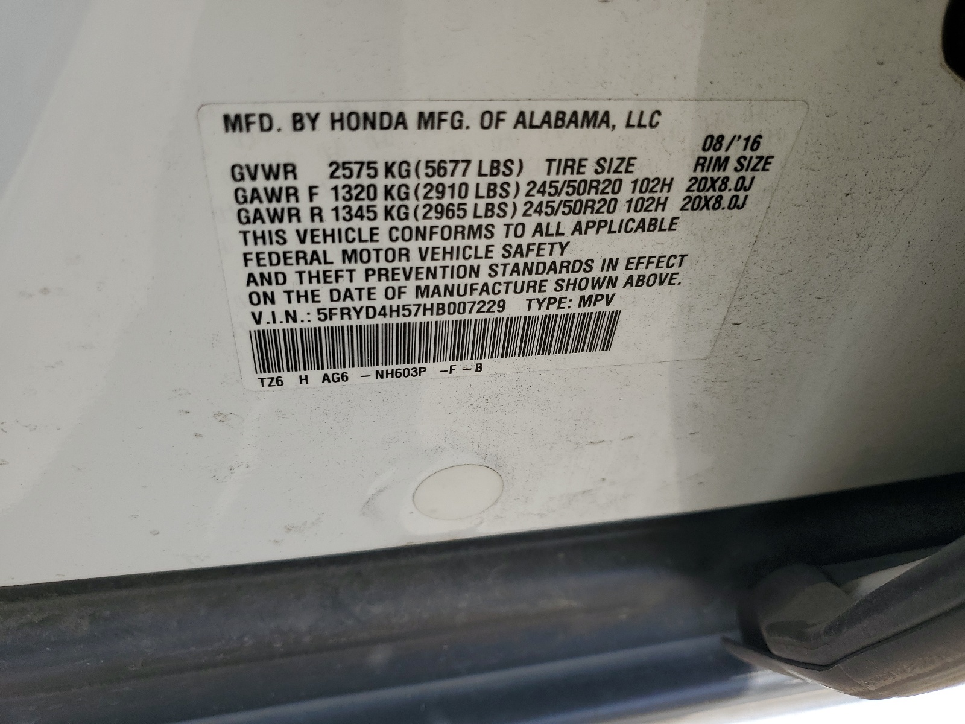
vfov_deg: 53.1
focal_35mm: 26
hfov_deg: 67.3
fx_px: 725
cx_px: 482
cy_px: 362
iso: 50
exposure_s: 1/2000
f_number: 1.5
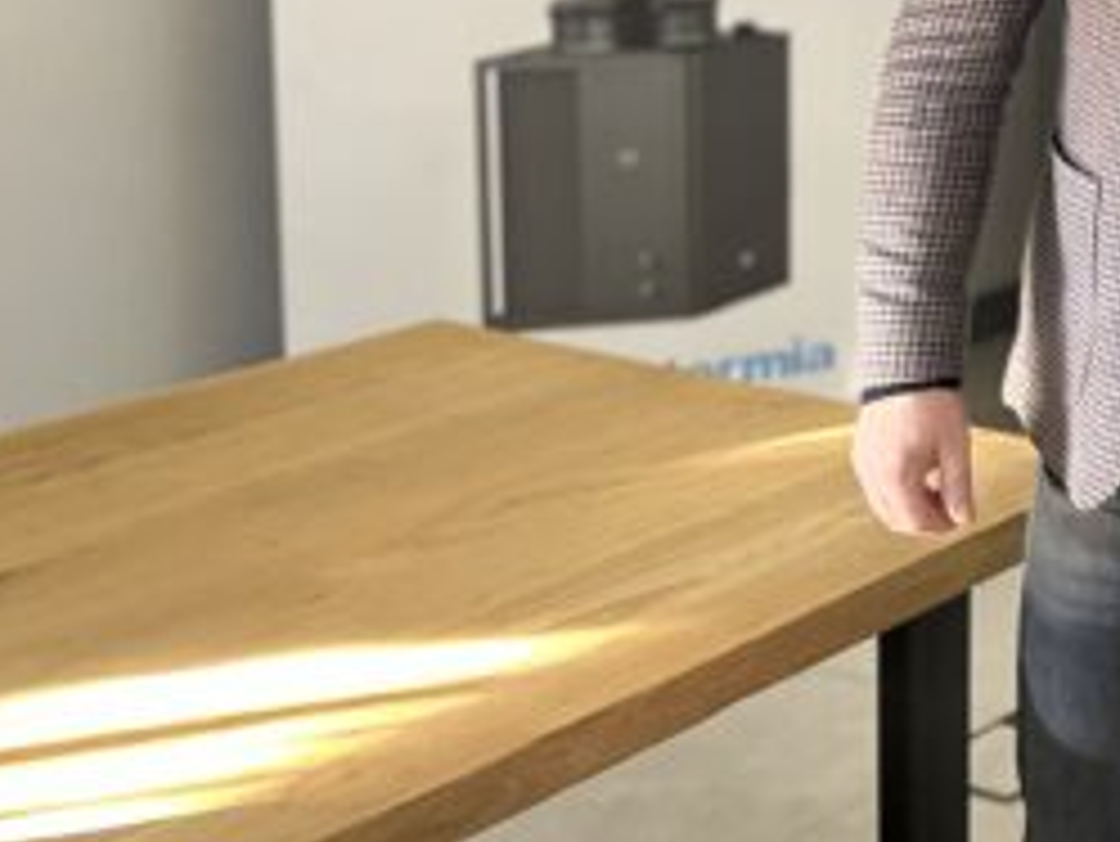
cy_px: -90
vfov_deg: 19.1
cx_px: 1682
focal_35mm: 74
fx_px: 2395
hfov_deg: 21.9
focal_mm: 6.86
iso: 400
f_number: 1.78
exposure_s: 1/50
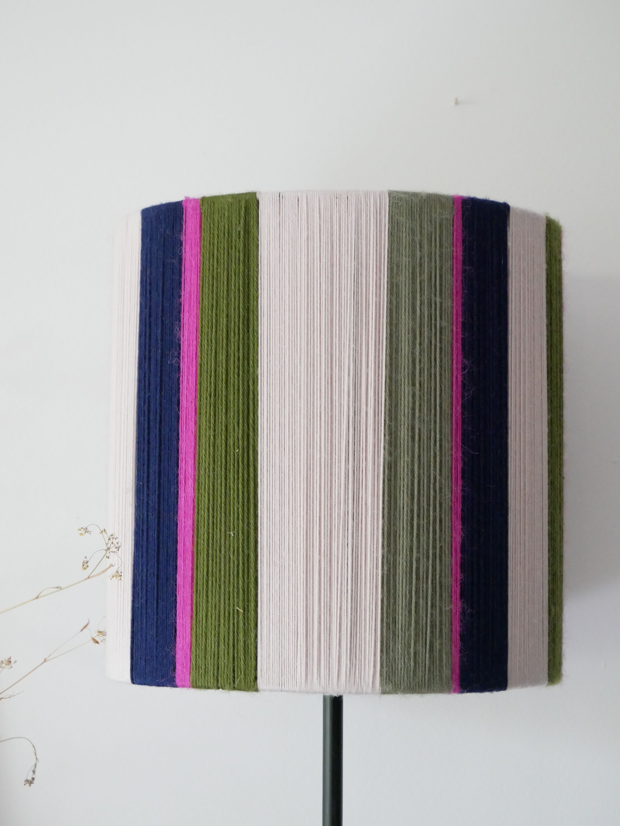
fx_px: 1861
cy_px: 413
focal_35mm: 78
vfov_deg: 25.0
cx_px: 310
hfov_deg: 18.9
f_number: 5.4
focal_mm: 39
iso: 3200
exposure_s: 1/80
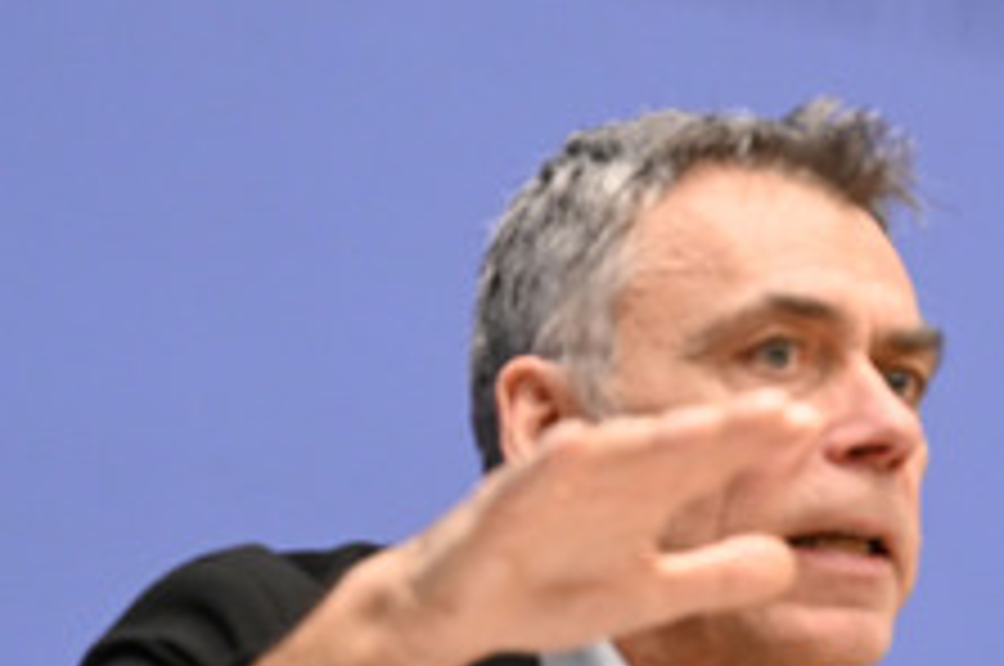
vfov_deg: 5.4
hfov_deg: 8.1
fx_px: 7046
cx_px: 970
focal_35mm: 253
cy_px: 562
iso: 5000
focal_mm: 125
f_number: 5
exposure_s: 1/500
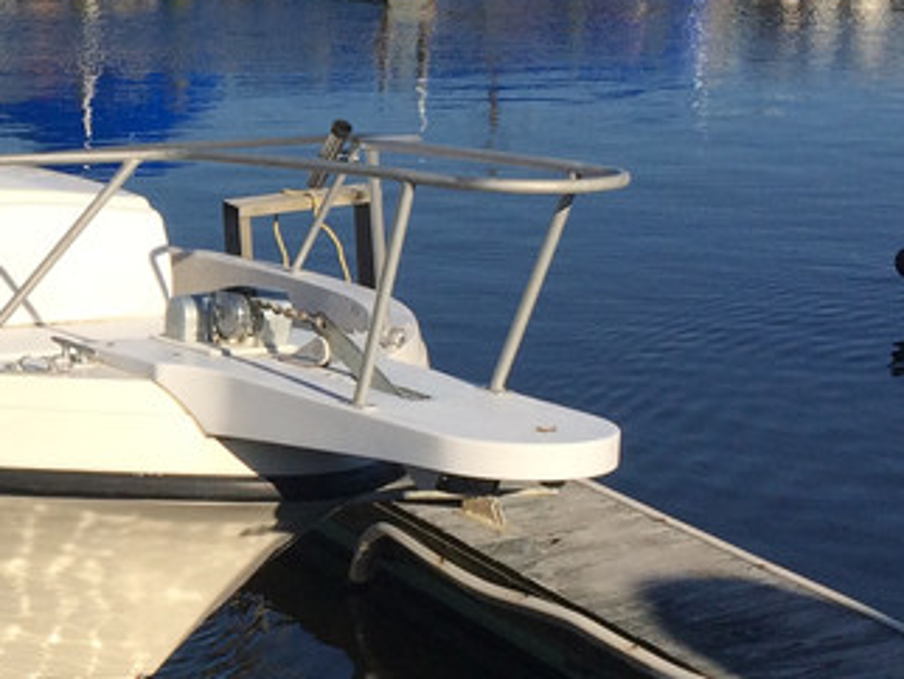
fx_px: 2509
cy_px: 342
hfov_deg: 19.3
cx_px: -175
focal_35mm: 96
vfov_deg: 15.4
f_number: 2.2
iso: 32
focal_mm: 4.15
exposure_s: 1/2933
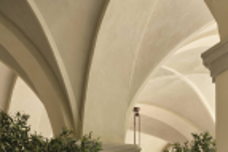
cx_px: 332
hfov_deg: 14.7
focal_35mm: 131
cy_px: 323
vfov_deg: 9.6
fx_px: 829
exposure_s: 1.5
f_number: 16
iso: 400
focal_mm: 37.6
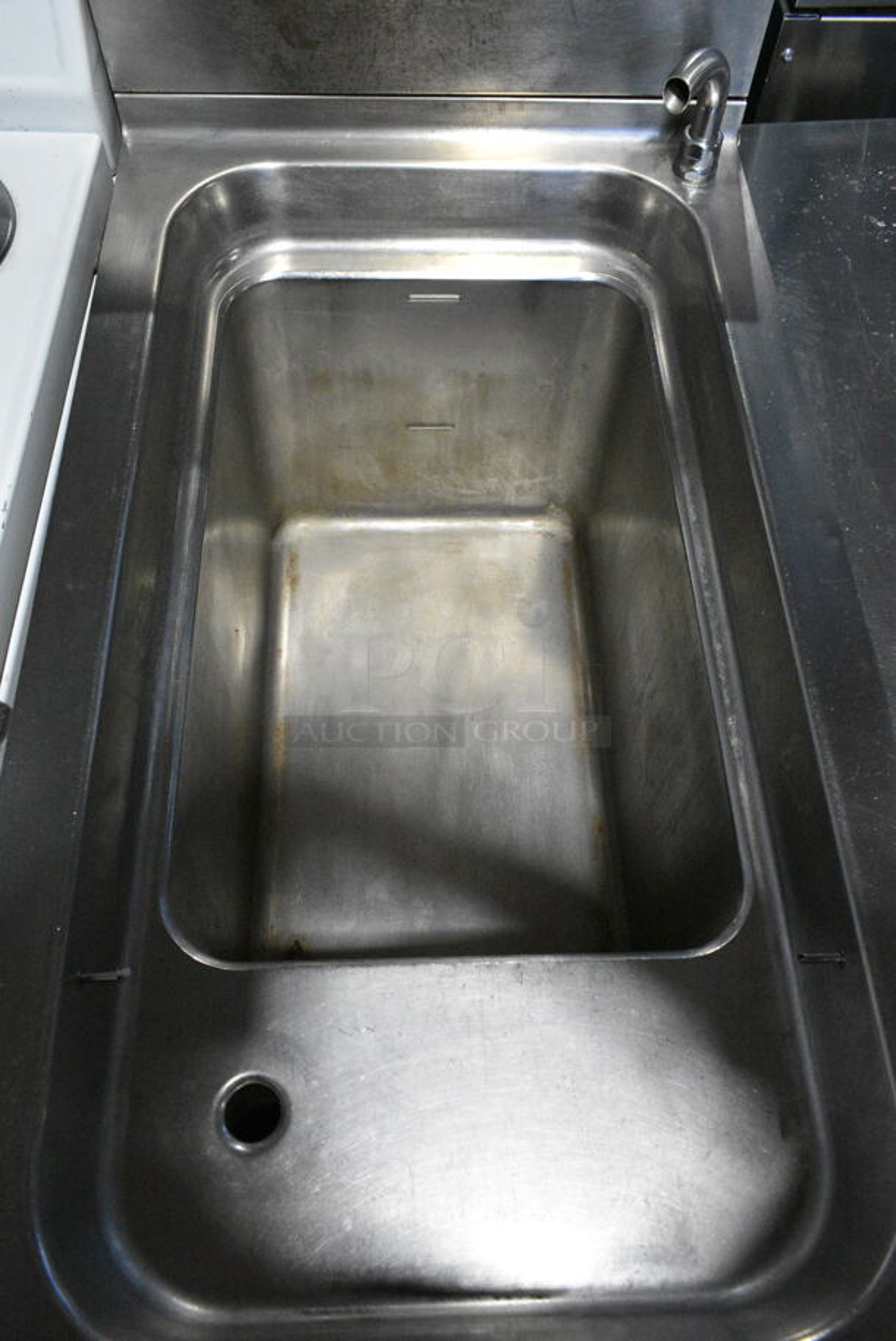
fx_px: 1006
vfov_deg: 67.3
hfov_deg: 48.0
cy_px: 670
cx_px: 448
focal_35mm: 27
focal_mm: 18
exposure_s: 1/320
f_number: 11
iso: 6400
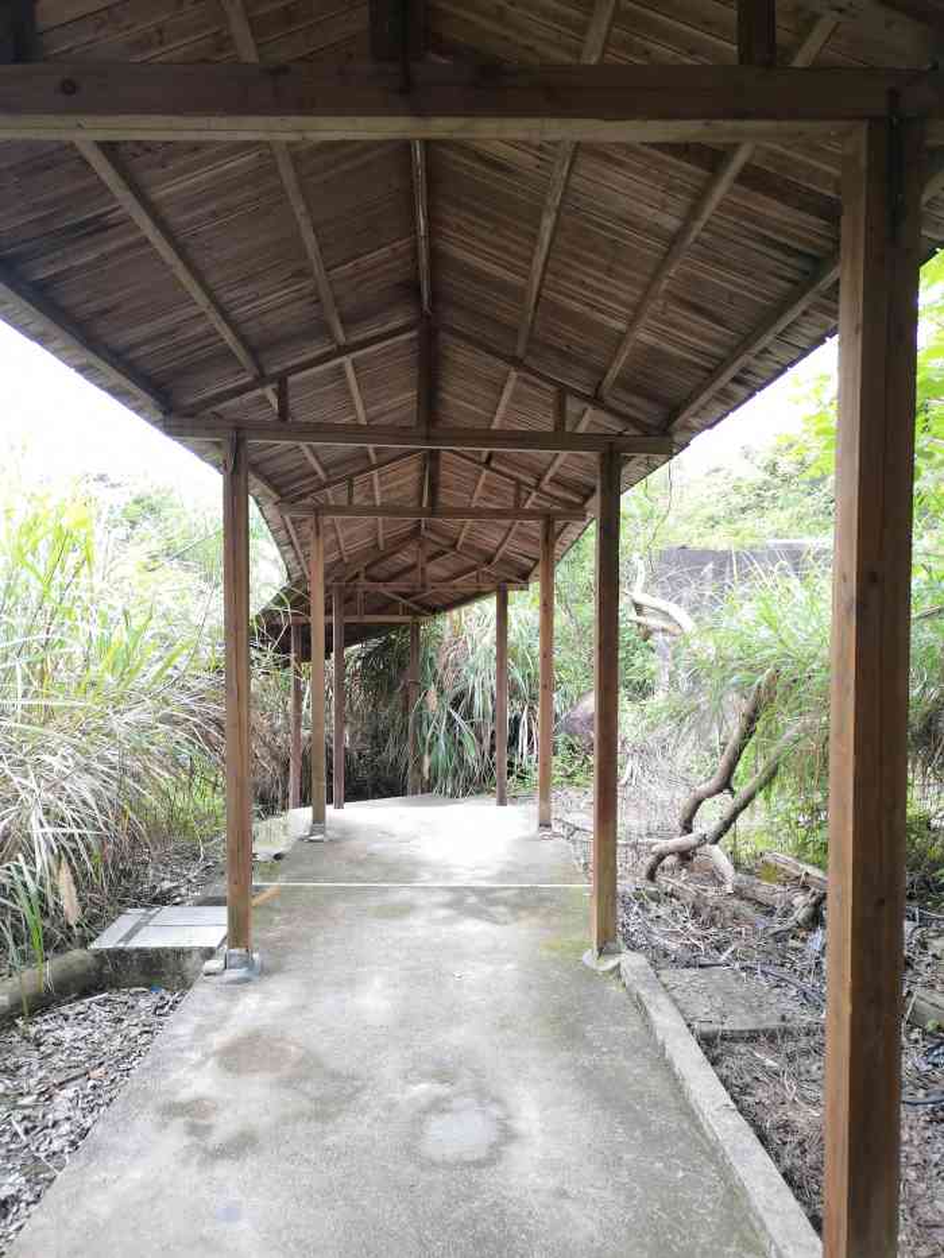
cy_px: 629
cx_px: 472
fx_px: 945
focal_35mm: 26
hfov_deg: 53.1
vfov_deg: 67.3
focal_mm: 4.75
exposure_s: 1/100
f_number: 1.8
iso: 100
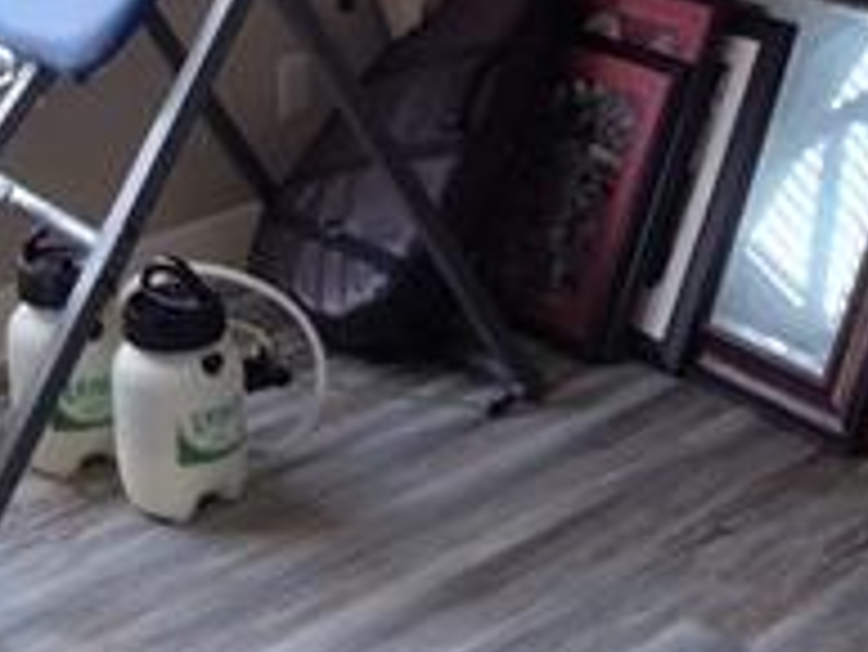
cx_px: 391
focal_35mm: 85
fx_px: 2133
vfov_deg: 17.1
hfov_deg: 23.0
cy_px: 36
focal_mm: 1.66
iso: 338
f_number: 2.2
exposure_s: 1/40
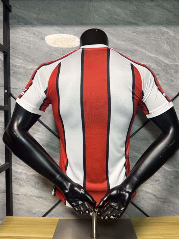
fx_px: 179
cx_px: 95
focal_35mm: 26
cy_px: 118
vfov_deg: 67.3
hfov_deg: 53.1
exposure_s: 1/50
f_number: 1.78
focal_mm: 6.76
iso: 125
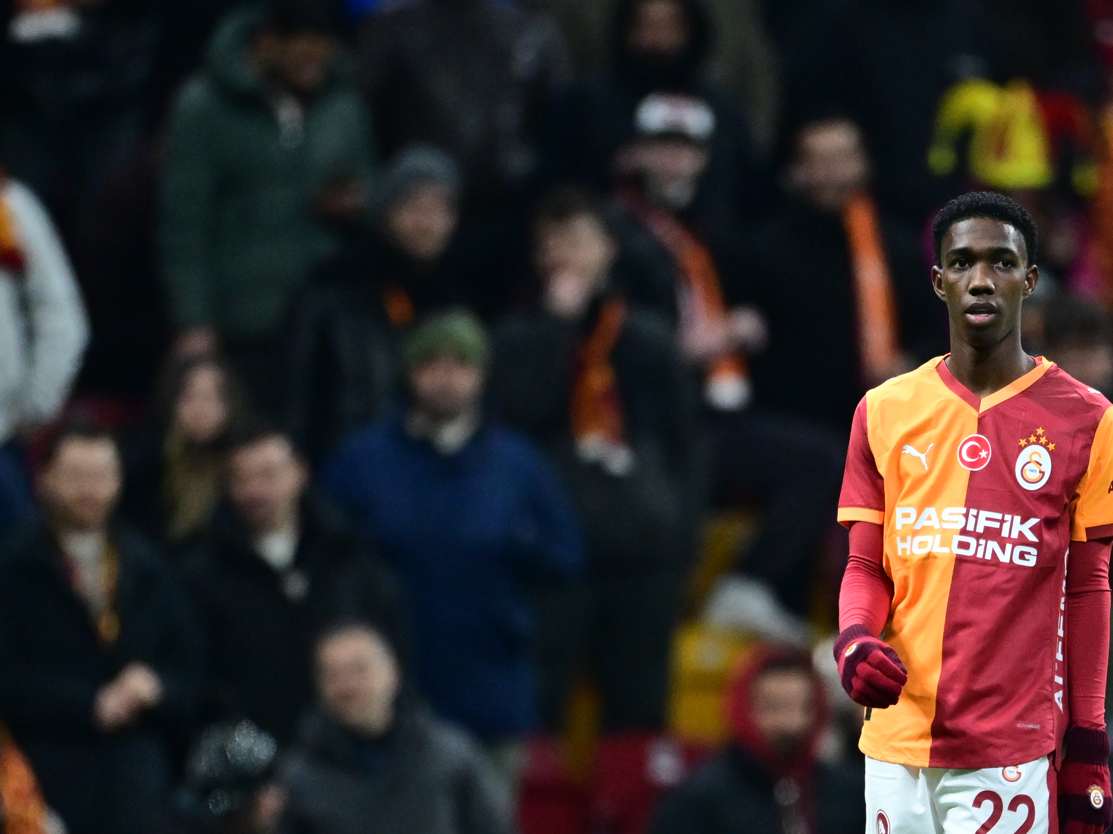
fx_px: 33242
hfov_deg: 1.9
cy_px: 620
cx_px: 901
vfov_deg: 1.4
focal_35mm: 1034
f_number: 2.8
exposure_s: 1/2500
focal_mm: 400
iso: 4000
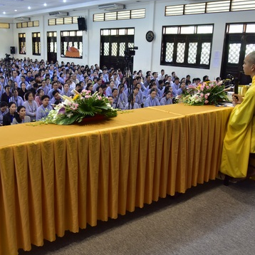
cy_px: 125
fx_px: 308
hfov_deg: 44.5
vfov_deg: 44.9
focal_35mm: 37
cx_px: 95
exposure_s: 1/50
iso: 1000
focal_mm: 24
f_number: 4
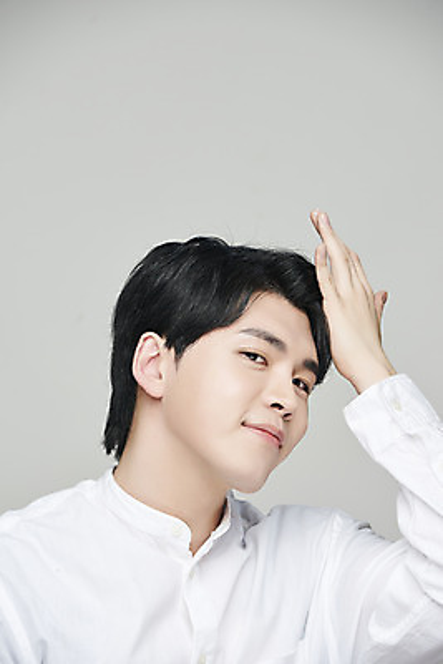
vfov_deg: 10.3
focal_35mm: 200
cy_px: 332
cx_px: 222
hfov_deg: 6.9
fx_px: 3688
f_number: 8
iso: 64
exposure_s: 1/125
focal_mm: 200
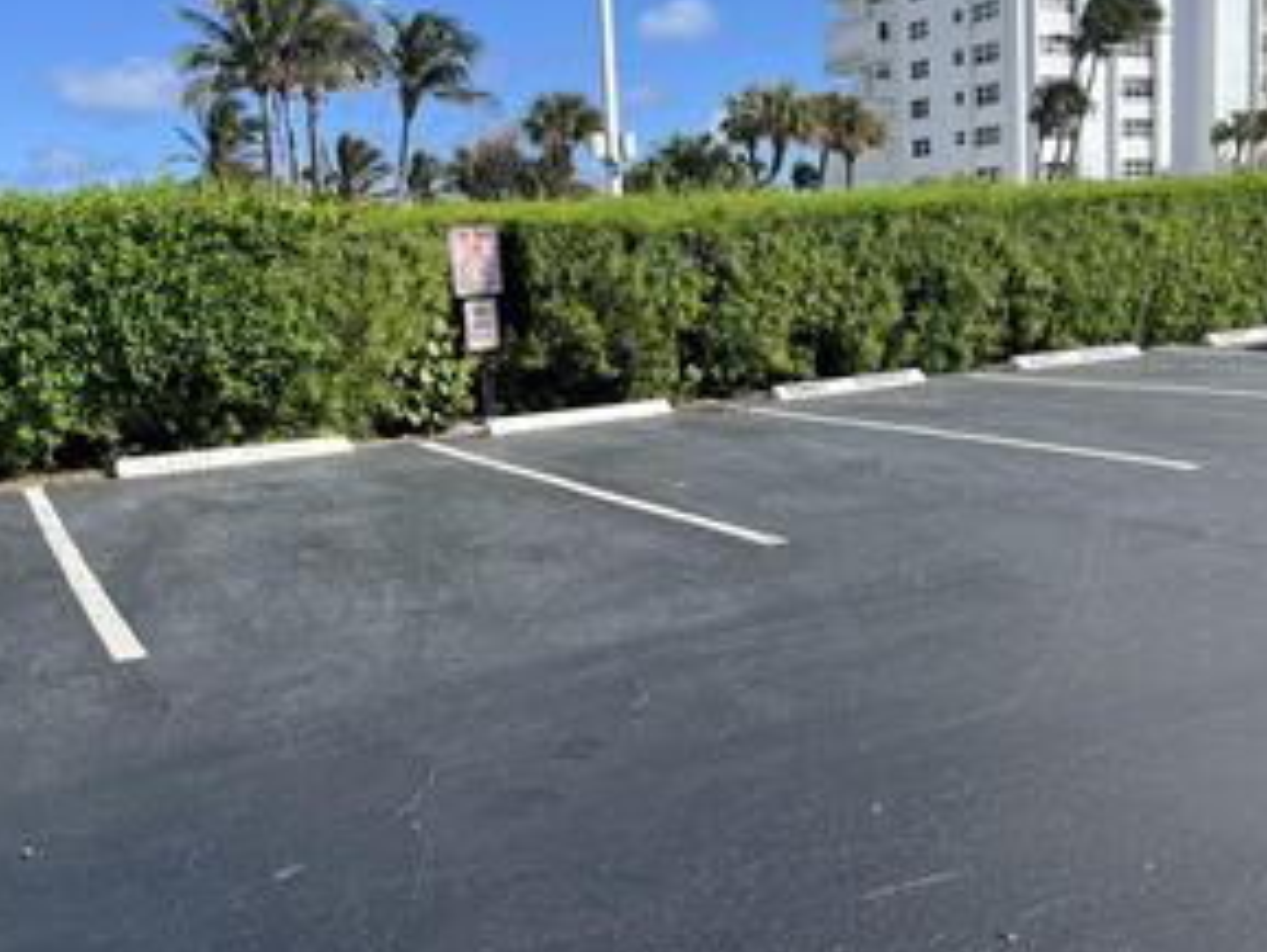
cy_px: 469
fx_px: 1318
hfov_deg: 51.3
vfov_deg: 39.7
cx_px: 614
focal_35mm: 36
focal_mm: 5.1
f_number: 1.6
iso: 50
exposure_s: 1/2062
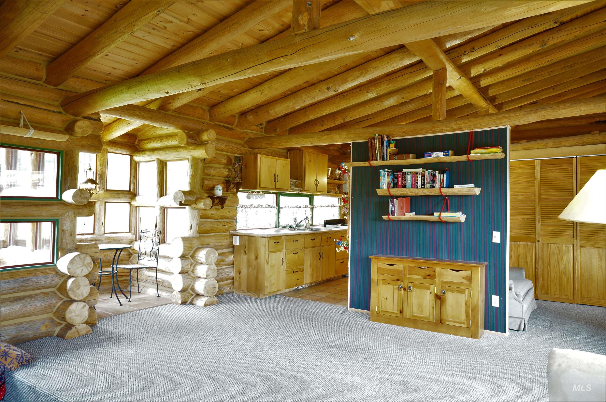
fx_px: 404
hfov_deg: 73.8
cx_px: 303
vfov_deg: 53.0
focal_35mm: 24
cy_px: 201
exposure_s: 1
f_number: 8
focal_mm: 16
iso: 200
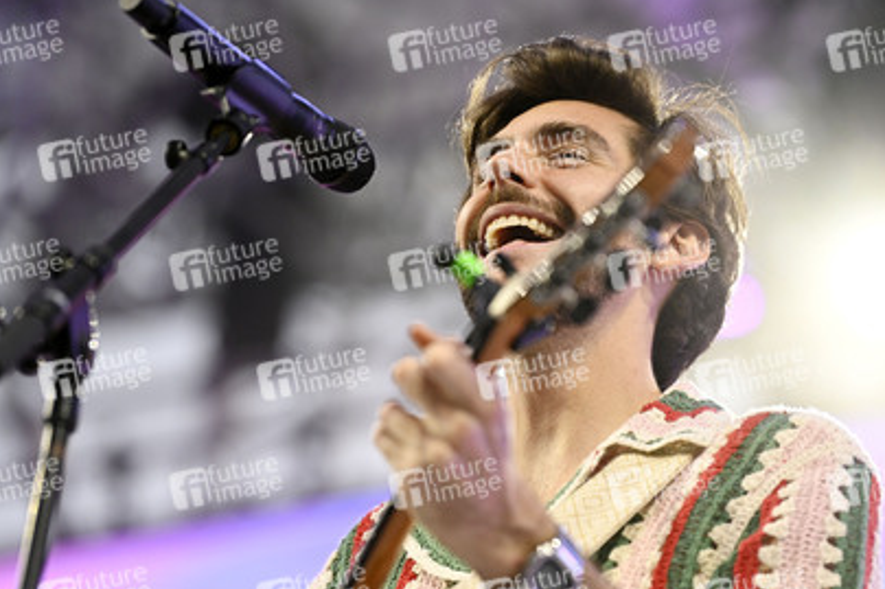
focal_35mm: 223
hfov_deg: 9.2
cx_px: 474
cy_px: 320
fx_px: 5480
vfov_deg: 6.2
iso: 2000
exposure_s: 1/2000
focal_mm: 200
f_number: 3.5
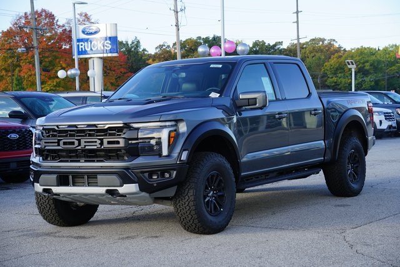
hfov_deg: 28.1
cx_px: 200
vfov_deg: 18.9
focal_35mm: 72
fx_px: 800
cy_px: 134
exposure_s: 1/100
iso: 100
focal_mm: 72
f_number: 7.1
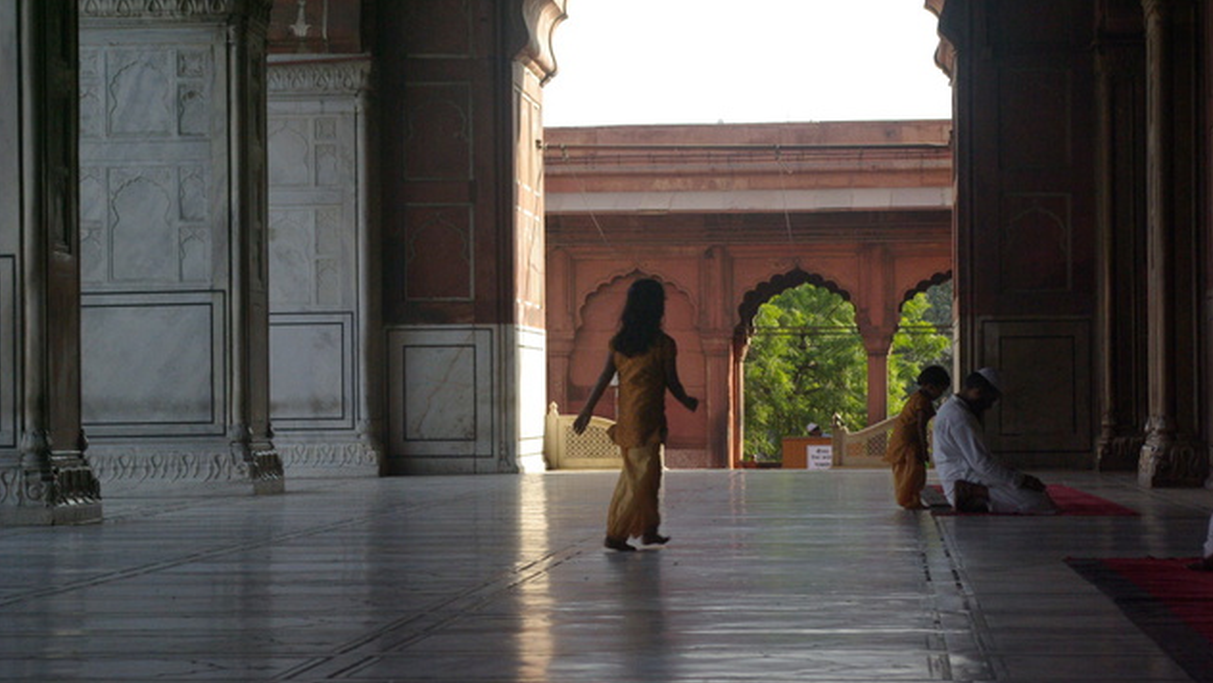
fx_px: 2816
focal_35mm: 88
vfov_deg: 13.8
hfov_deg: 24.3
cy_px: 377
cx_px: 610
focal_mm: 55
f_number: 8
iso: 800
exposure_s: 1/125
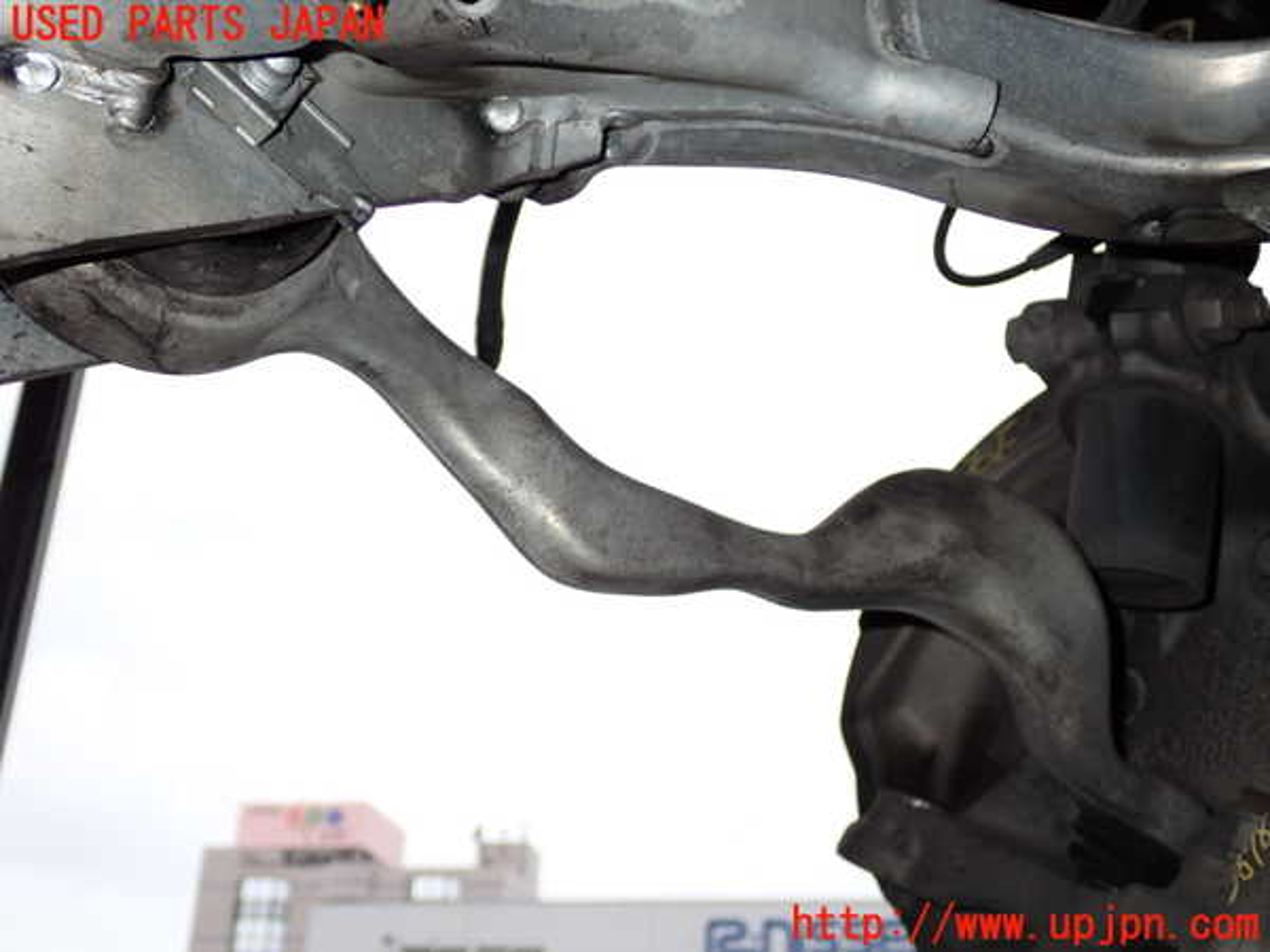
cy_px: 476
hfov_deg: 42.9
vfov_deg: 32.9
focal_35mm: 44
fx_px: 1614
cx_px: 635
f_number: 2.9
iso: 100
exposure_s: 1/320
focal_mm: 7.84
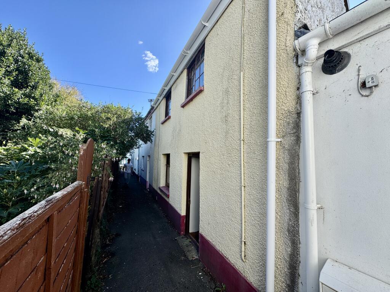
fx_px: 158
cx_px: 195
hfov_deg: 102.1
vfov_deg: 85.7
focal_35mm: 14
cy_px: 146
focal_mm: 2.22
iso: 40
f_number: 2.2
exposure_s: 1/675
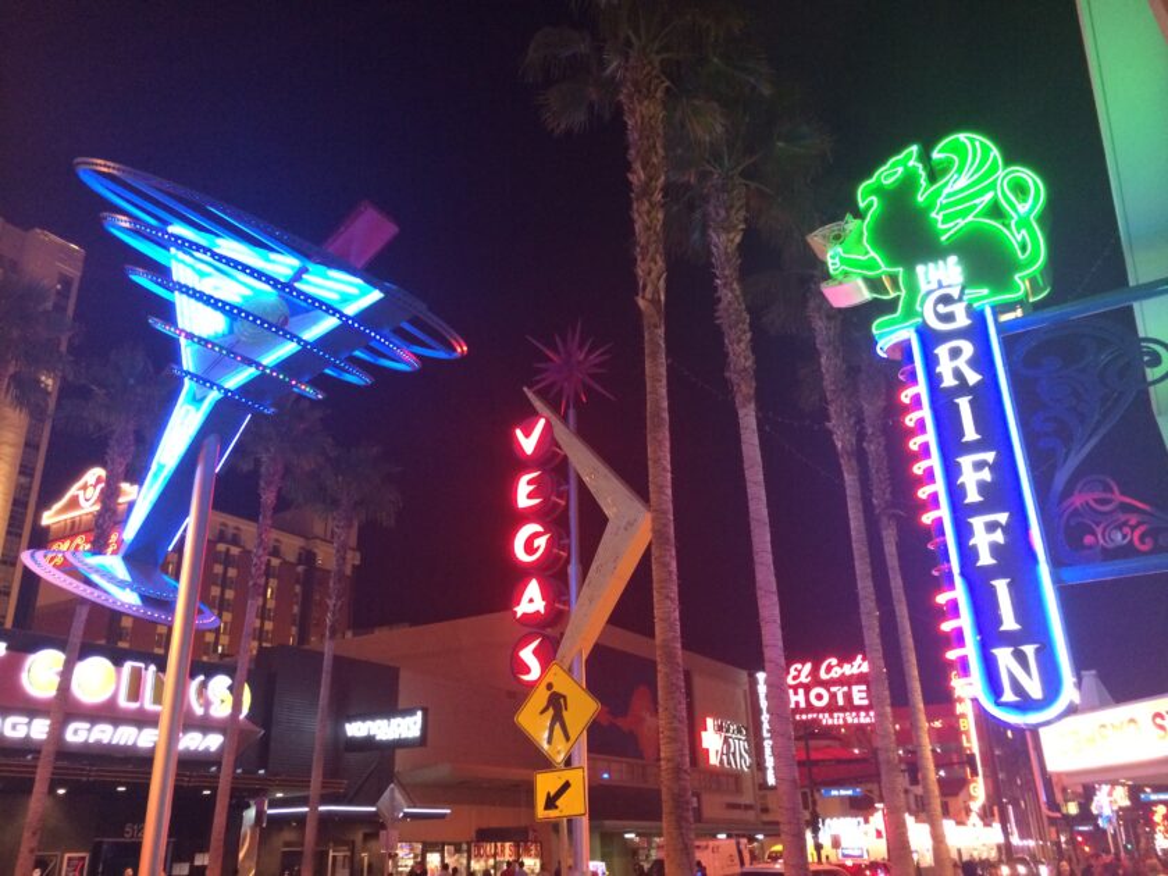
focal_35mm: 30
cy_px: 438
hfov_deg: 60.0
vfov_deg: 46.8
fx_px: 1012
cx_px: 584
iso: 320
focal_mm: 4.12
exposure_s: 1/17
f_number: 2.2
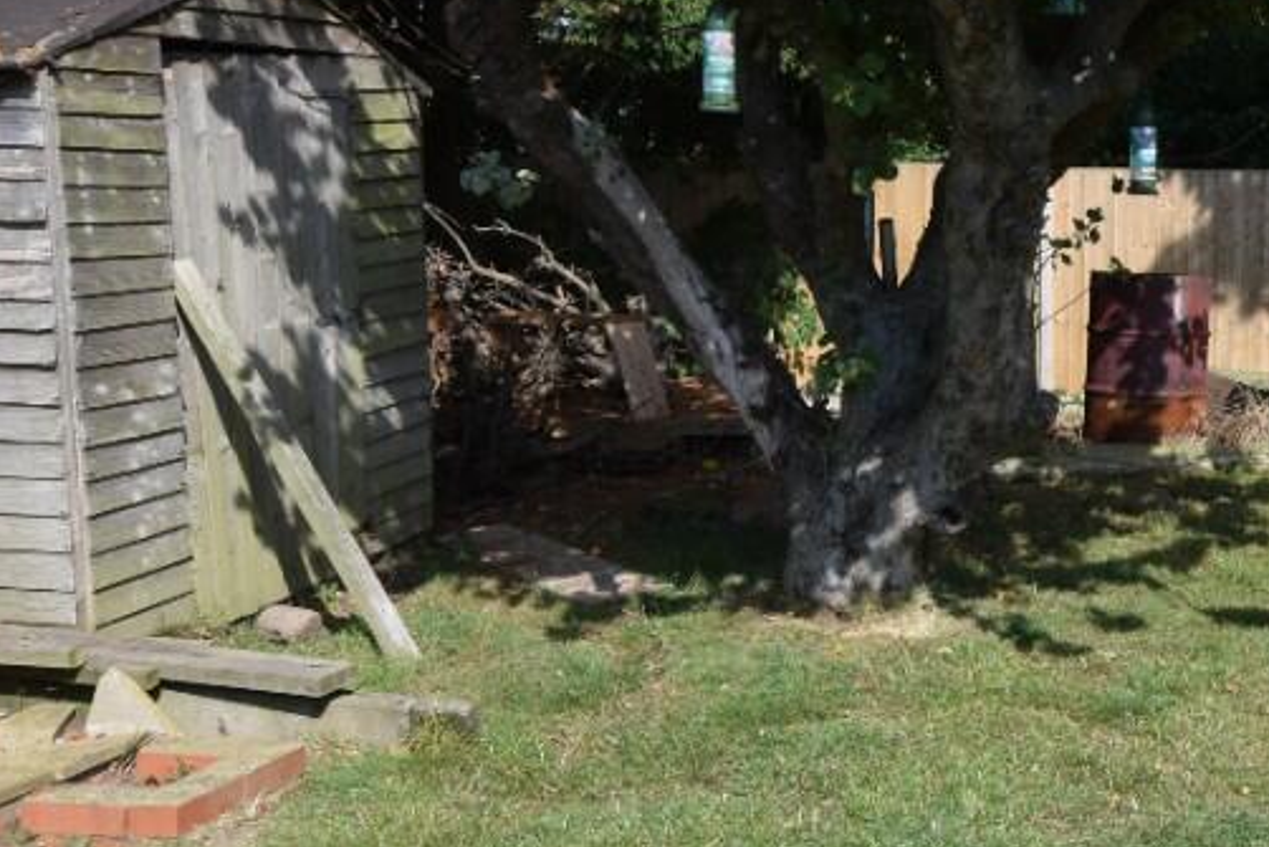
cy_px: 343
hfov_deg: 35.5
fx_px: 1834
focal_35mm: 52
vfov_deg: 26.0
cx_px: 1188
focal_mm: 17
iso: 200
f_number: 8
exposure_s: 1/250
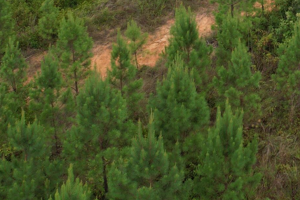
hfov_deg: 25.9
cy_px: -98
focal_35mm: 72
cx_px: 332
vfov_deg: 17.1
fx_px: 600
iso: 100
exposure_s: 1/800
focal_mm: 8.38
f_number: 2.8
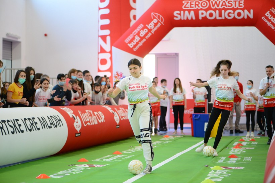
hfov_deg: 19.5
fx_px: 802
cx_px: 138
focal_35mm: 105
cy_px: 92
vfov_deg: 13.0
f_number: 2.8
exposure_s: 1/200
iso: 1000
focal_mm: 105
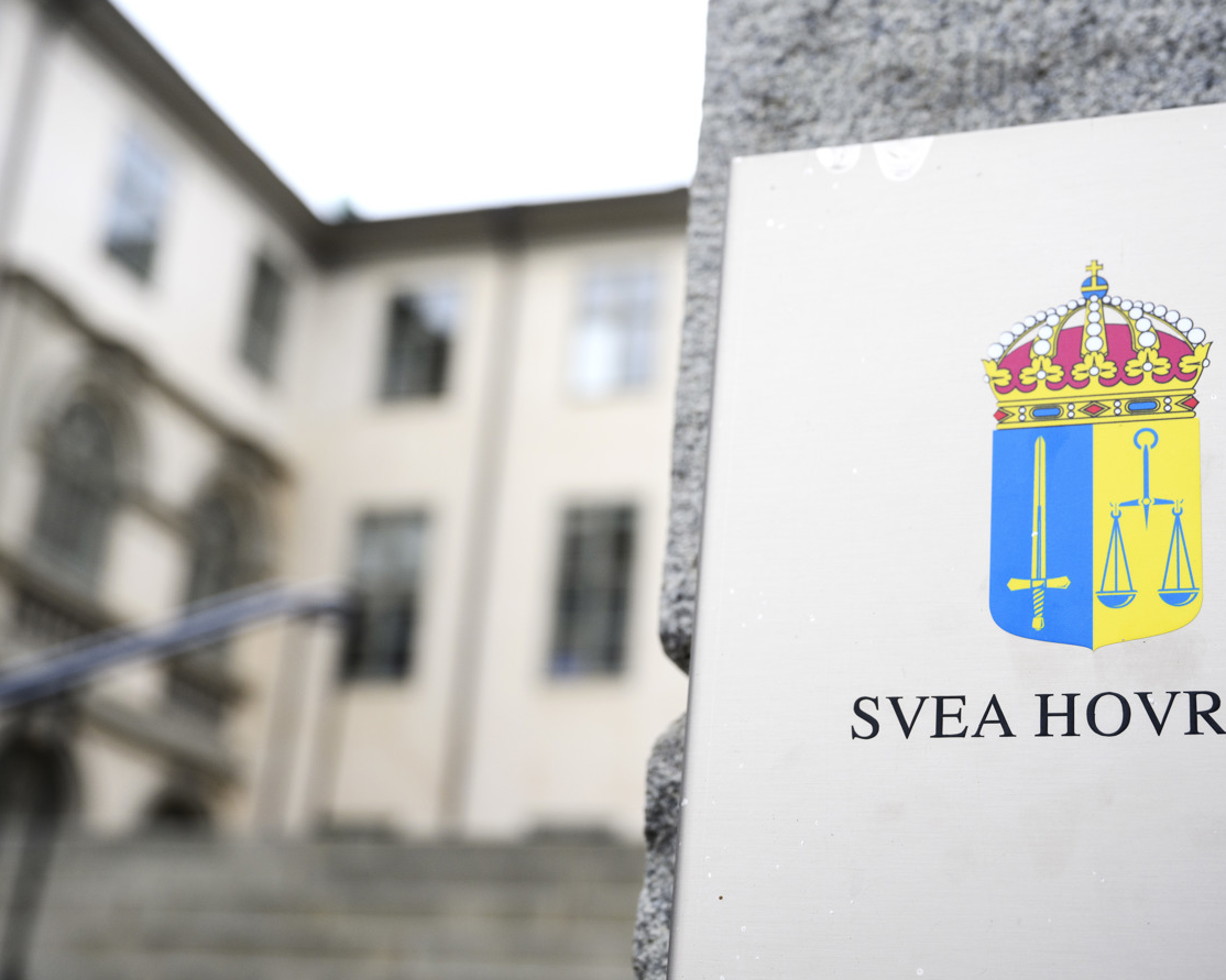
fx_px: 1995
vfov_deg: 27.6
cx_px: 702
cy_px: 491
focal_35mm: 55
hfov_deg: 34.1
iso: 800
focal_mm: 48
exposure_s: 1/1000
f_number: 5.6
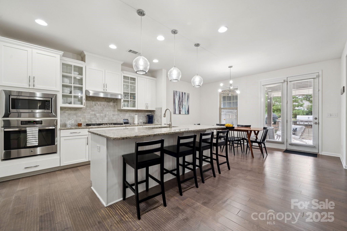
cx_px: 174
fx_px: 135
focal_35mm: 14
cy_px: 116
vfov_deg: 81.2
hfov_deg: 104.3
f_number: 7.1
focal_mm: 14
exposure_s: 1/10
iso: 160
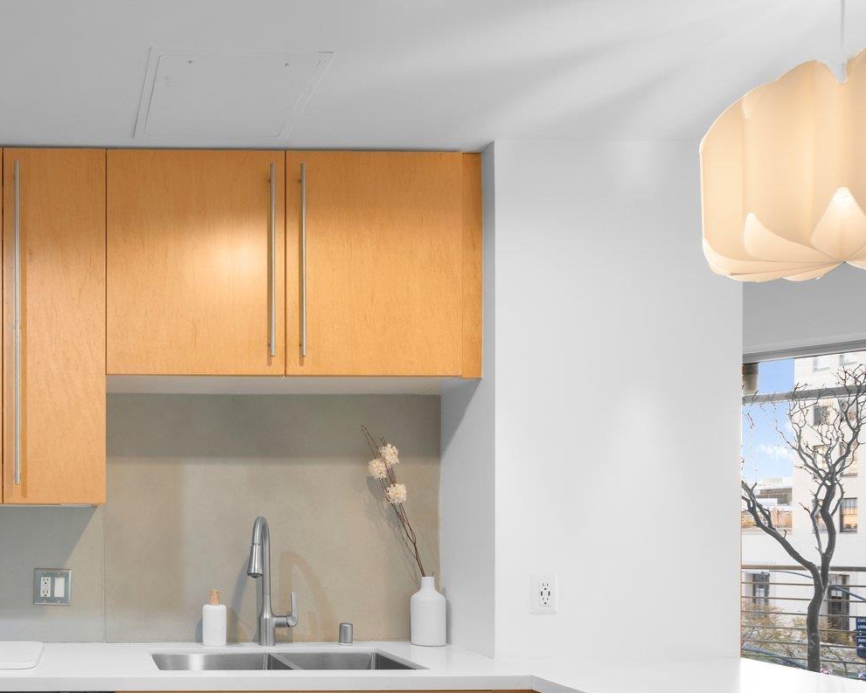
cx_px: 88
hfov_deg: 50.7
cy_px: 579
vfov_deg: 44.2
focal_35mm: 31
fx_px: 795
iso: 400
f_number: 8
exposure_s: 1/2.5
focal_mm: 16
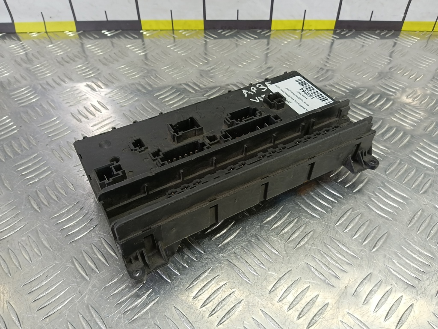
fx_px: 291
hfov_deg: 73.9
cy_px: 164
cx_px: 219
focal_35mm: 23
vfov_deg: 58.9
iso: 152
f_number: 1.6
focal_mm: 4.11
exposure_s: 1/50
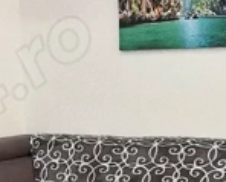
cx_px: 104
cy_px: 165
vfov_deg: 13.7
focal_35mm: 112
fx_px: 751
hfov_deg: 17.1
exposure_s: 1/50
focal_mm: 2.26
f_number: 2.2
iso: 320
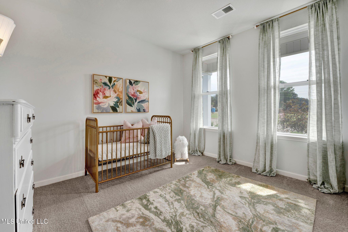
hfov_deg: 101.2
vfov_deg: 78.1
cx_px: 174
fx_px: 143
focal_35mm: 15
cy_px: 116
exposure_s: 1/50
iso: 400
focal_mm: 14.8
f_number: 8
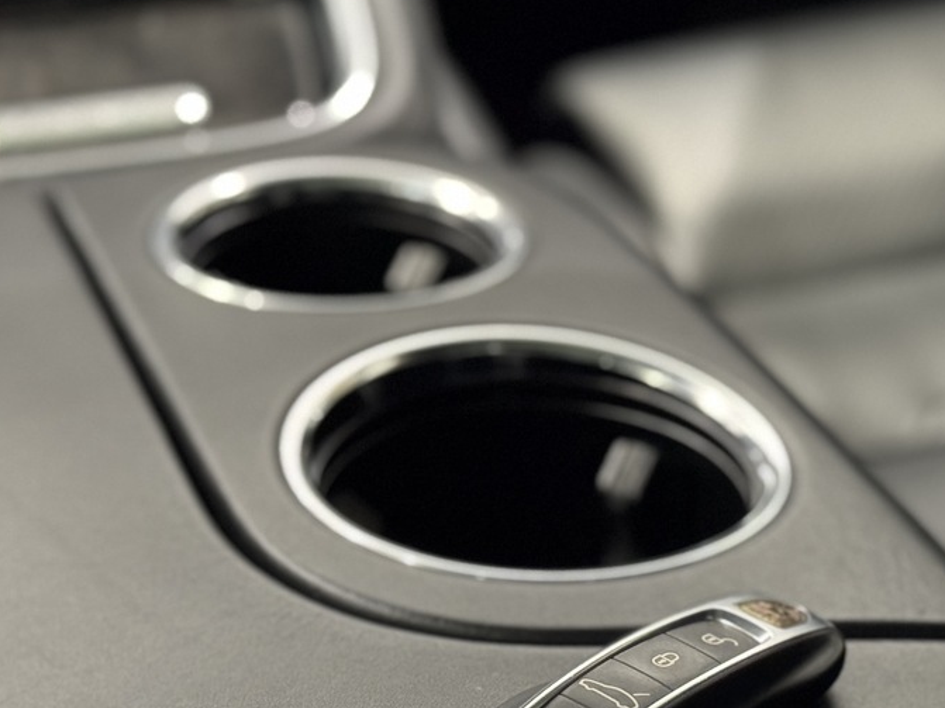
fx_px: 2811
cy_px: 559
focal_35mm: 103
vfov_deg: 14.3
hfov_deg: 19.1
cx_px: 537
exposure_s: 1/25
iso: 500
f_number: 1.78
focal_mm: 6.76
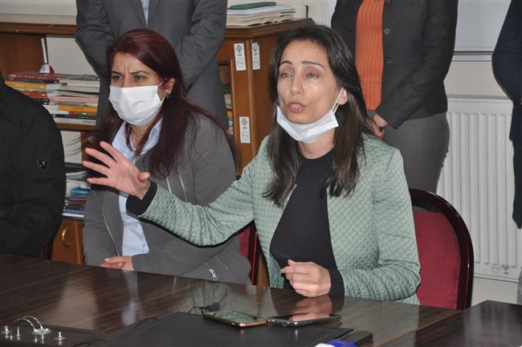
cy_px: 174
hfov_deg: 19.5
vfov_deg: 13.0
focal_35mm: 105
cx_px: 261
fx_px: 1521
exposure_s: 1/60
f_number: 5.3
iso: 1000
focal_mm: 70
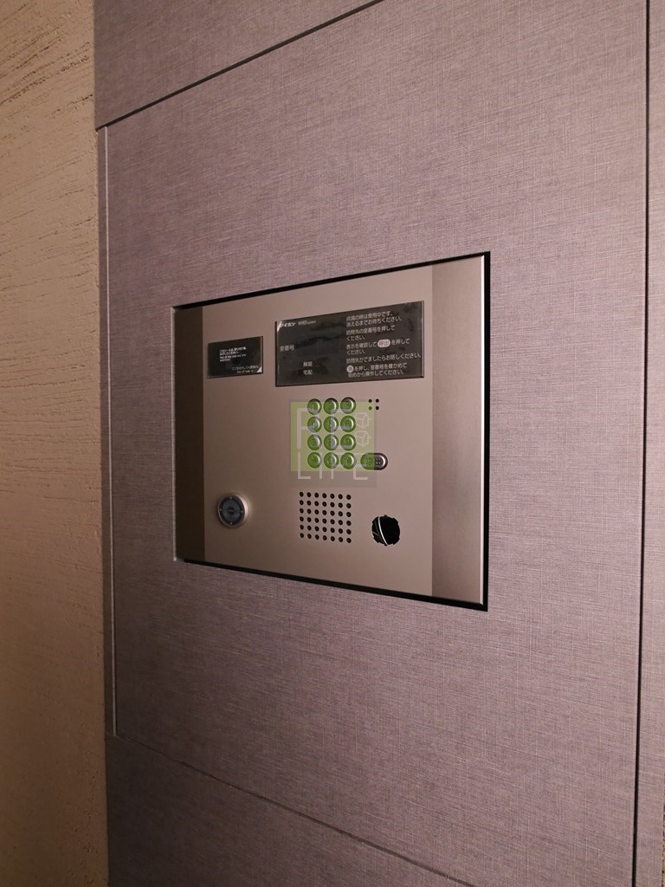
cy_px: 444
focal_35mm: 14
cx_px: 332
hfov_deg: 85.7
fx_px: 359
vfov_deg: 102.1
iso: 2000
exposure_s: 1/60
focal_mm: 7
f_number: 4
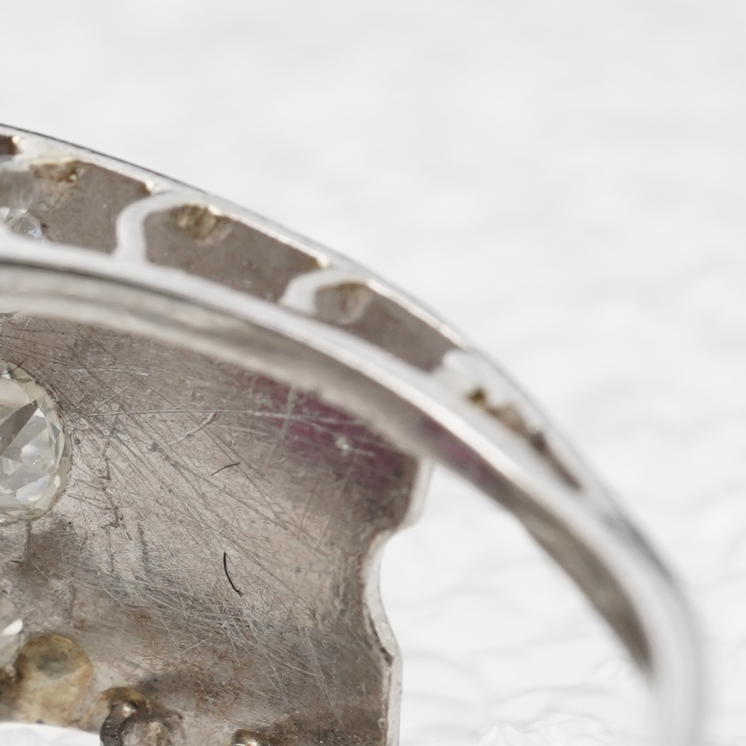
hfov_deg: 15.0
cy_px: 588
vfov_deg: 15.3
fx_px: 2755
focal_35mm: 113
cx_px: -82
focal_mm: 30
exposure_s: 1/125
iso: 640
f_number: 22
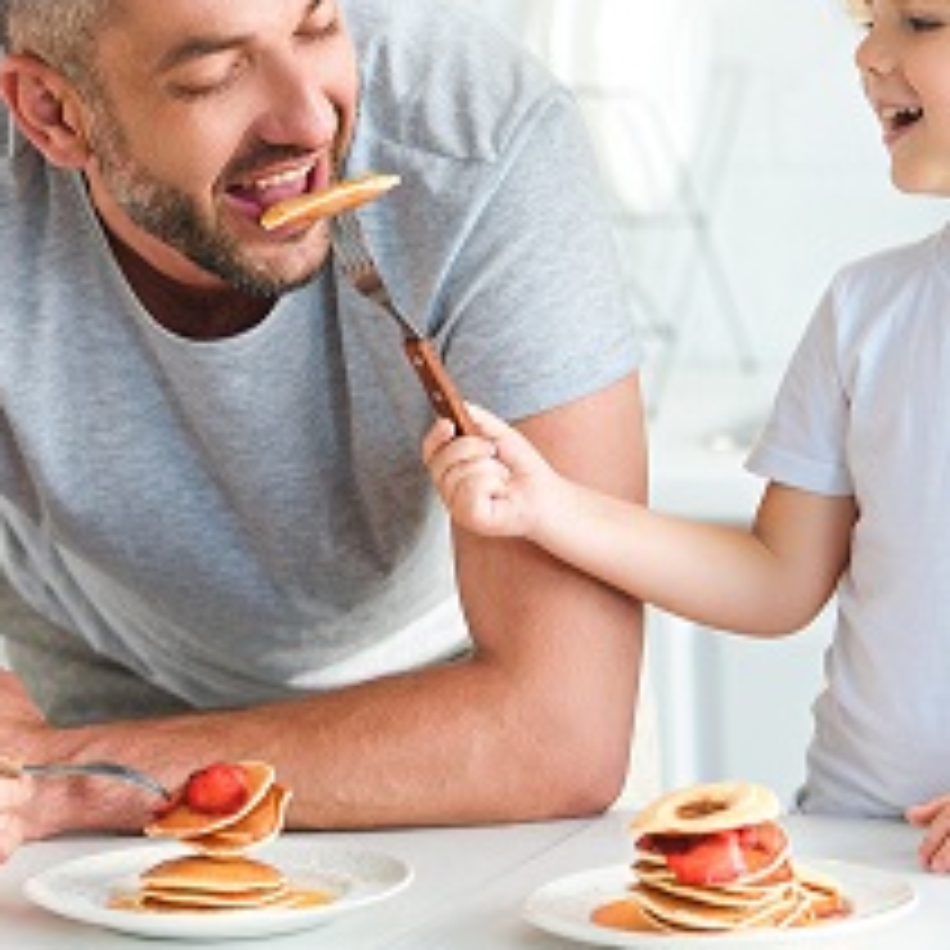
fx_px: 7266
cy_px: 308
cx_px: 396
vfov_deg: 7.5
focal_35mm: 234
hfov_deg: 7.5
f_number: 3.2
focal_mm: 105
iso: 250
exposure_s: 1/200
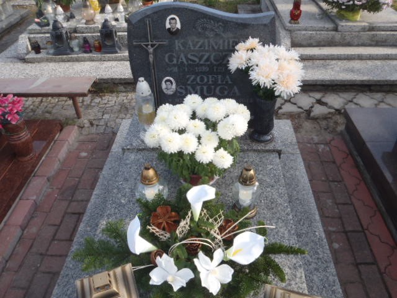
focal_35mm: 28
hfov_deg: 63.4
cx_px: 198
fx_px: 321
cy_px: 149
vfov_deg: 49.7
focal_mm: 5
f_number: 4
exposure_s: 1/160
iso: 64
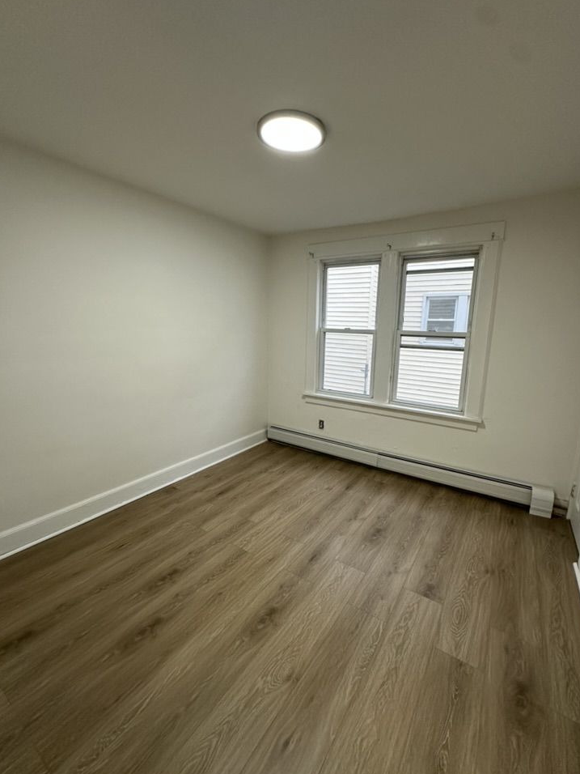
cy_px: 383
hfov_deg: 81.7
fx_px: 335
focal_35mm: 15
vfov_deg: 98.2
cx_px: 303
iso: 200
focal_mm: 2.22
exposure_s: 1/120
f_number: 2.2
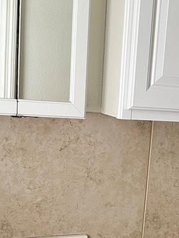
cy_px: 182
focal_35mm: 76
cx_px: 170
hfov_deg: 18.9
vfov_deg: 25.3
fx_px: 524
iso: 250
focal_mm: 6.86
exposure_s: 1/92
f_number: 1.78
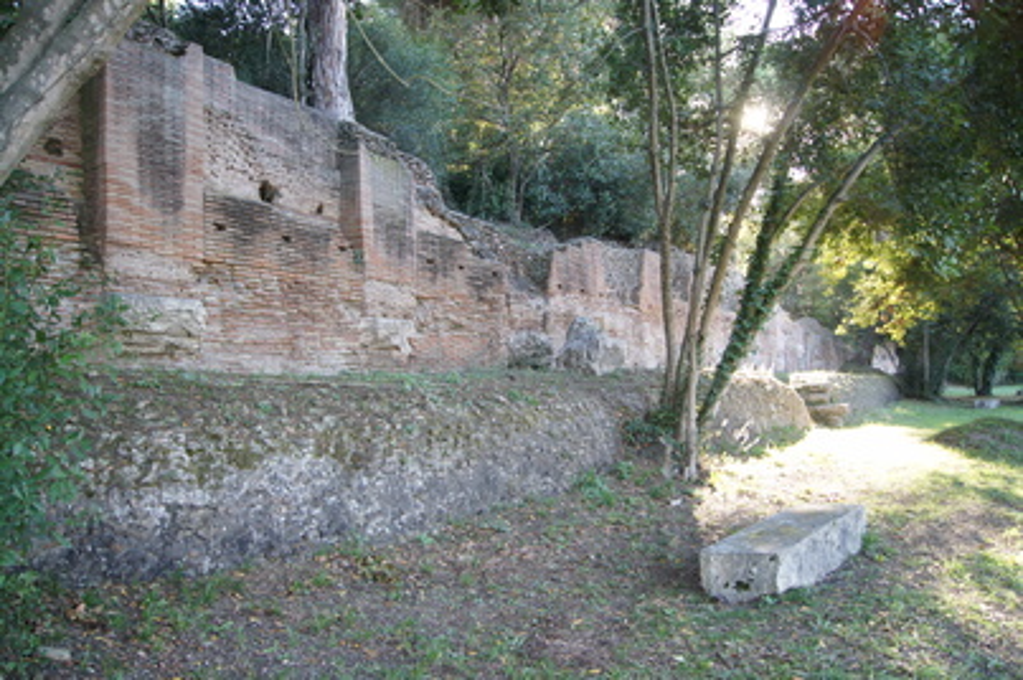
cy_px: 340
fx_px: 2342
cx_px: 512
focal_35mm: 82
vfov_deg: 16.5
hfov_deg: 24.6
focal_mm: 55
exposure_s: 1/60
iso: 200
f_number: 5.6
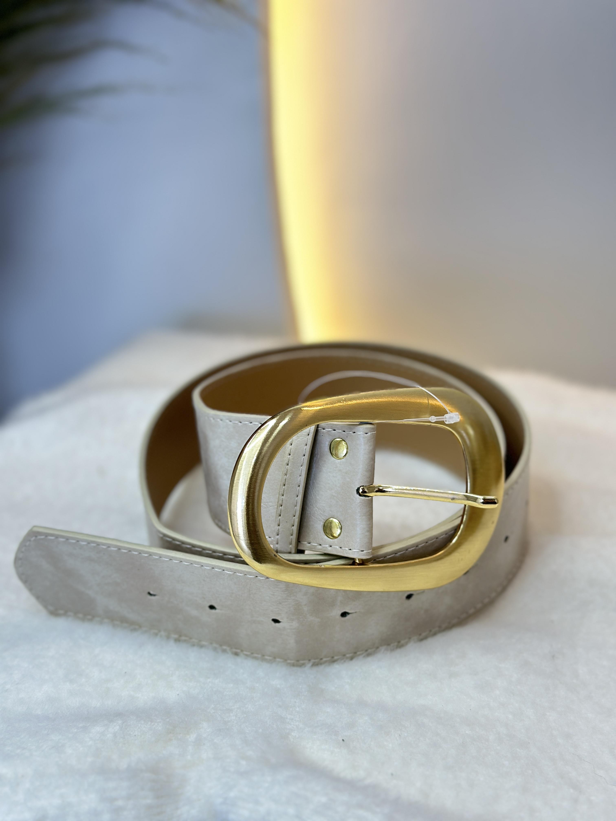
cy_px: 410
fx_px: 1139
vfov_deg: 39.7
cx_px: 308
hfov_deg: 30.3
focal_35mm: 48
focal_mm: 6.86
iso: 80
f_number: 1.78
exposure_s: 1/50
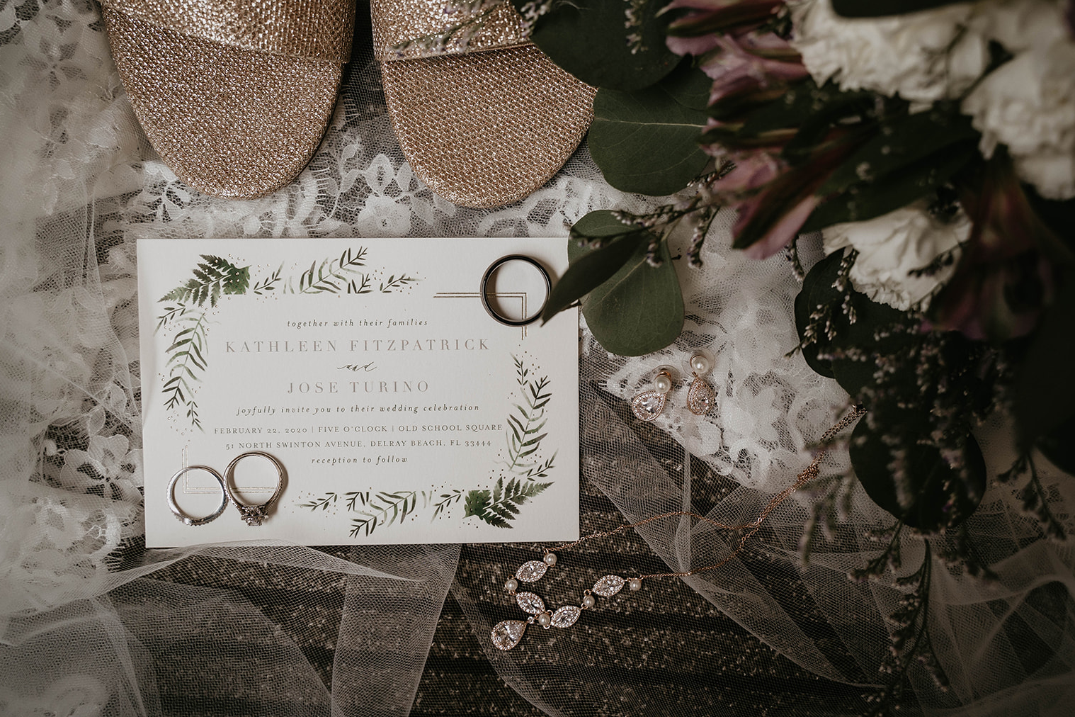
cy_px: 342
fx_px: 1164
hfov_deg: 49.5
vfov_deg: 34.2
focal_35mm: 39
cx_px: 522
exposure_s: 1/250
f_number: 4.5
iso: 400
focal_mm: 37
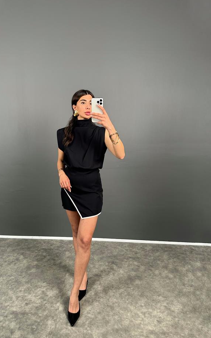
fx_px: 239
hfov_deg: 47.4
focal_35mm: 26
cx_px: 89
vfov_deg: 70.4
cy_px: 169
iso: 125
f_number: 1.78
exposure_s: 1/121
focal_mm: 6.86
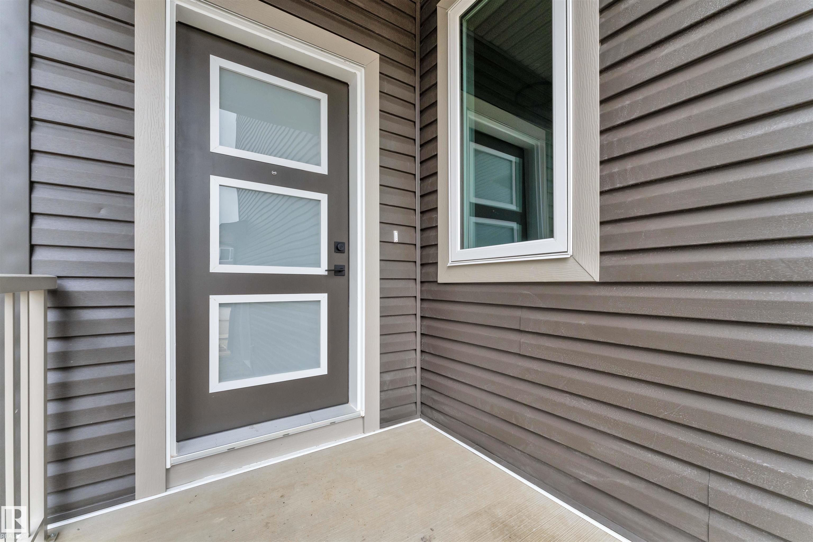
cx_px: 406
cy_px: 271
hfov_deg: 104.3
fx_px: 316
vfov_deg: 81.2
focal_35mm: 14
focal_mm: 14
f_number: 10
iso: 1600
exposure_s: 1/320
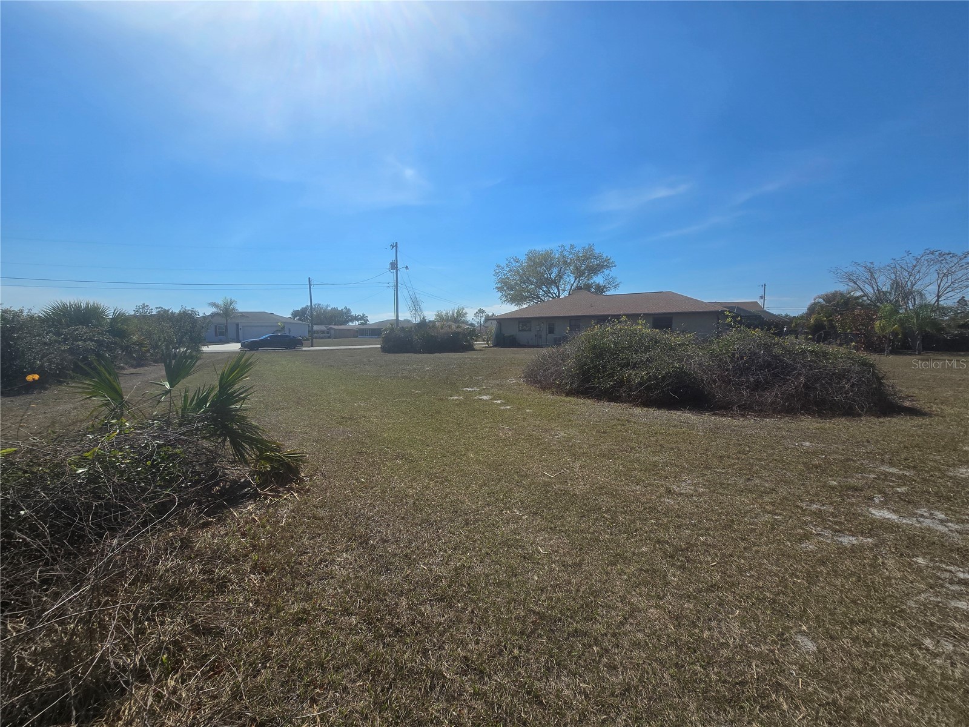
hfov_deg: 106.2
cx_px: 484
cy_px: 364
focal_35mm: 13
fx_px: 364
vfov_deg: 89.9
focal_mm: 2.2
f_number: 2.2
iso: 50
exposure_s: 1/4210
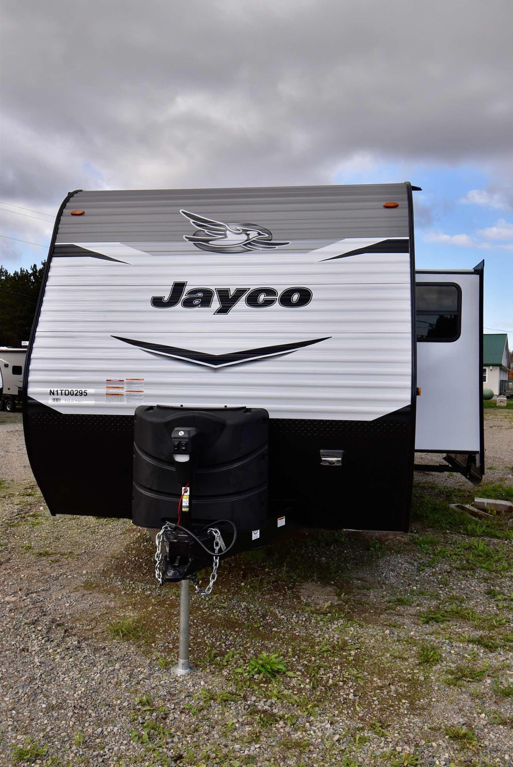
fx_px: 640
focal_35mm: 30
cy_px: 384
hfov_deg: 43.7
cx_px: 256
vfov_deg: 61.9
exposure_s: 1/250
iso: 220
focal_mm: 20
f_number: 8
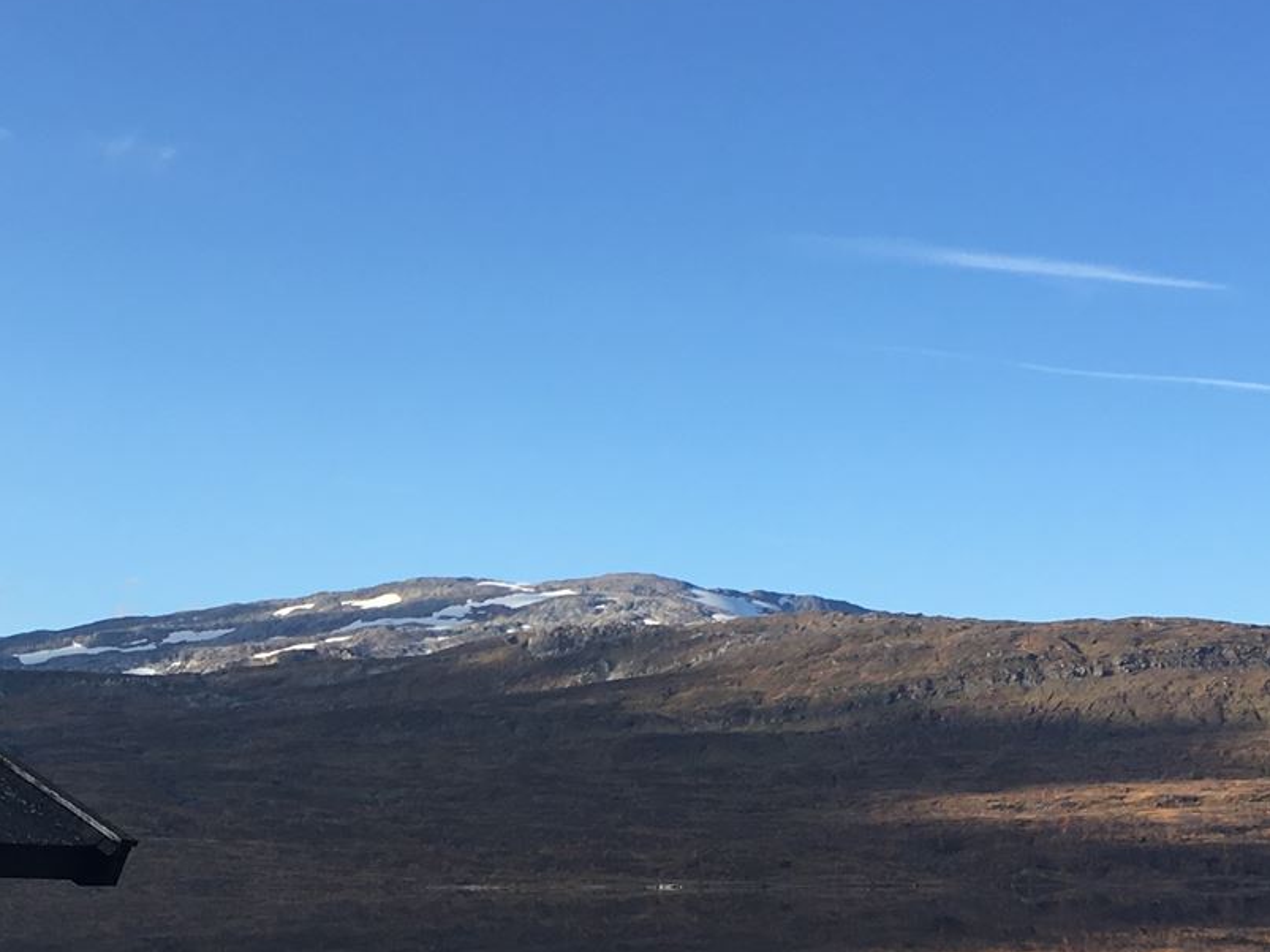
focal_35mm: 74
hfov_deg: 26.0
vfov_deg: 19.6
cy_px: 838
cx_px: 327
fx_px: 2715
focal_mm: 4.15
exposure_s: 1/905
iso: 25
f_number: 2.2
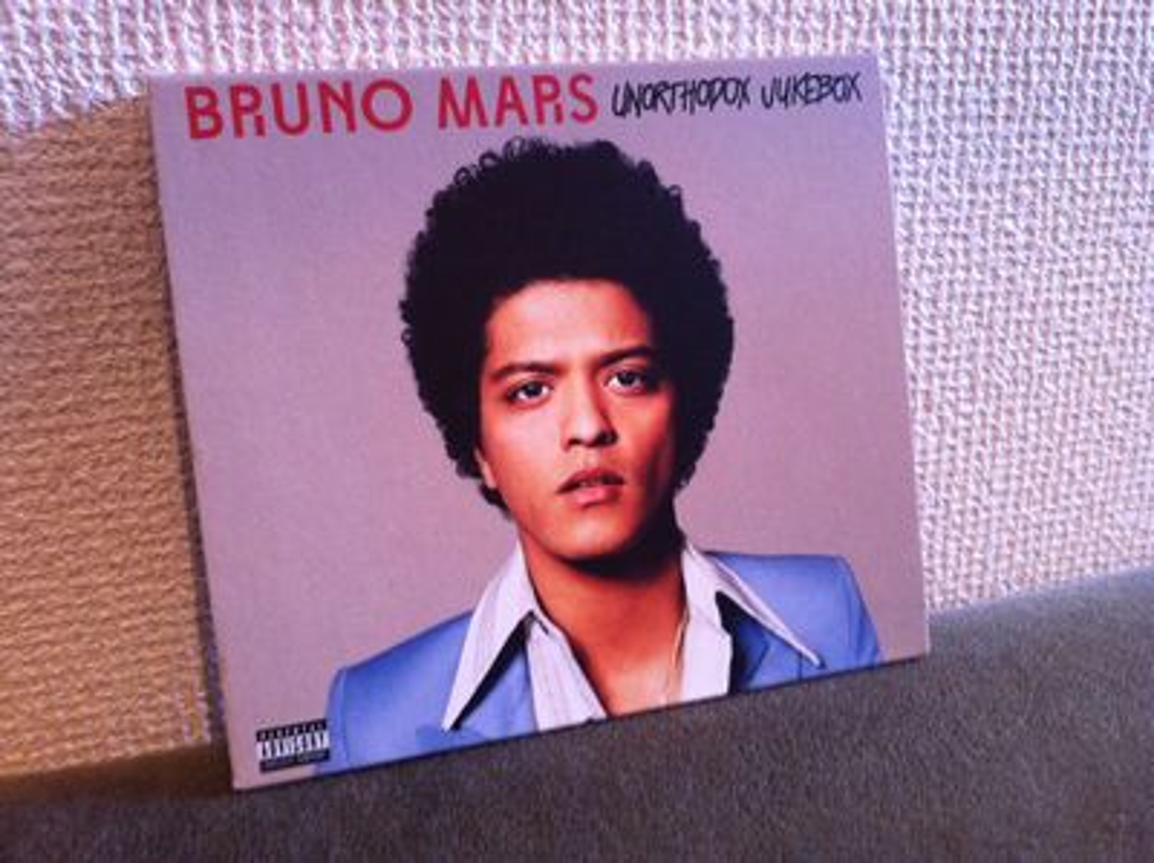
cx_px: 577
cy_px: 432
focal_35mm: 35
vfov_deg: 40.6
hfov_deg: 52.7
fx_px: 1165
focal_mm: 3.85
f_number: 2.8
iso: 160
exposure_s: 1/15
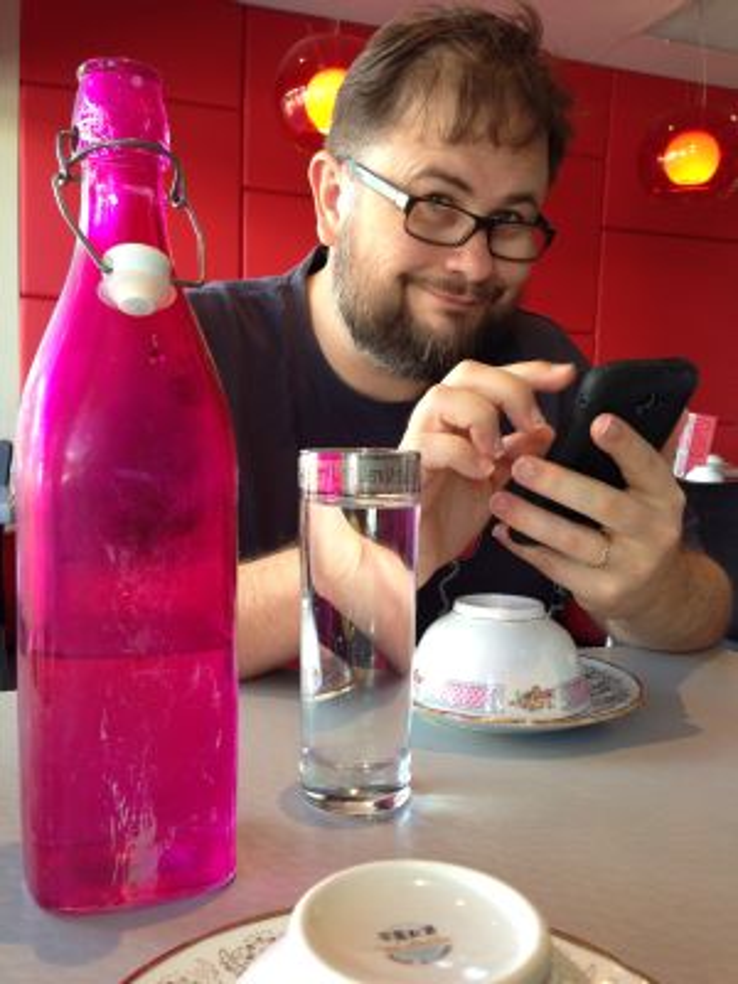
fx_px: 938
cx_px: 369
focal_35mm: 33
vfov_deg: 55.4
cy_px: 492
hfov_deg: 42.9
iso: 50
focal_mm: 4.13
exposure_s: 1/24
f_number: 2.4
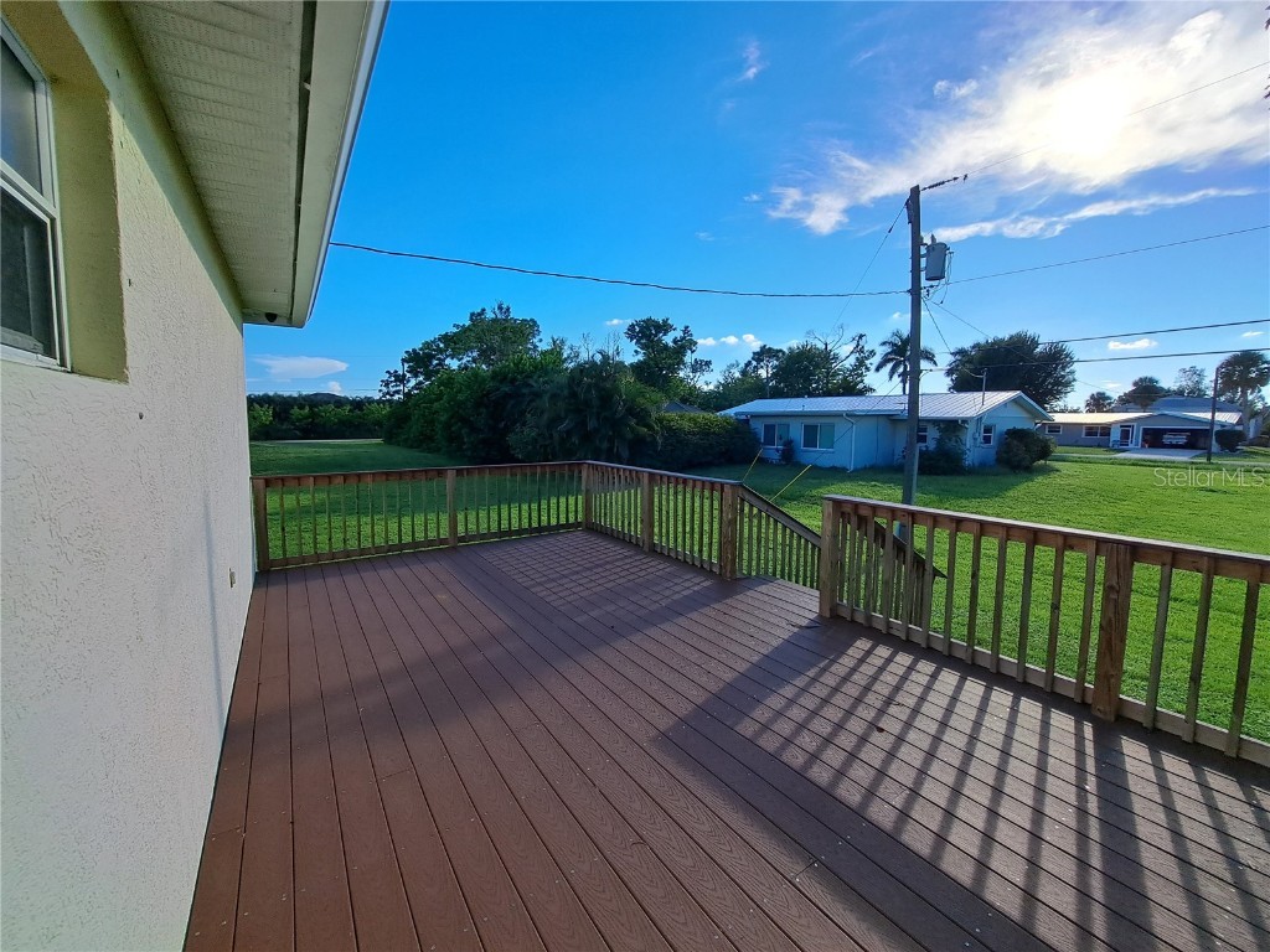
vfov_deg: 89.9
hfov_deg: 106.2
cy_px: 476
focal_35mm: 13
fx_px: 477
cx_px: 635
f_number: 2.2
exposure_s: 1/1493
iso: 50
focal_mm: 1.74
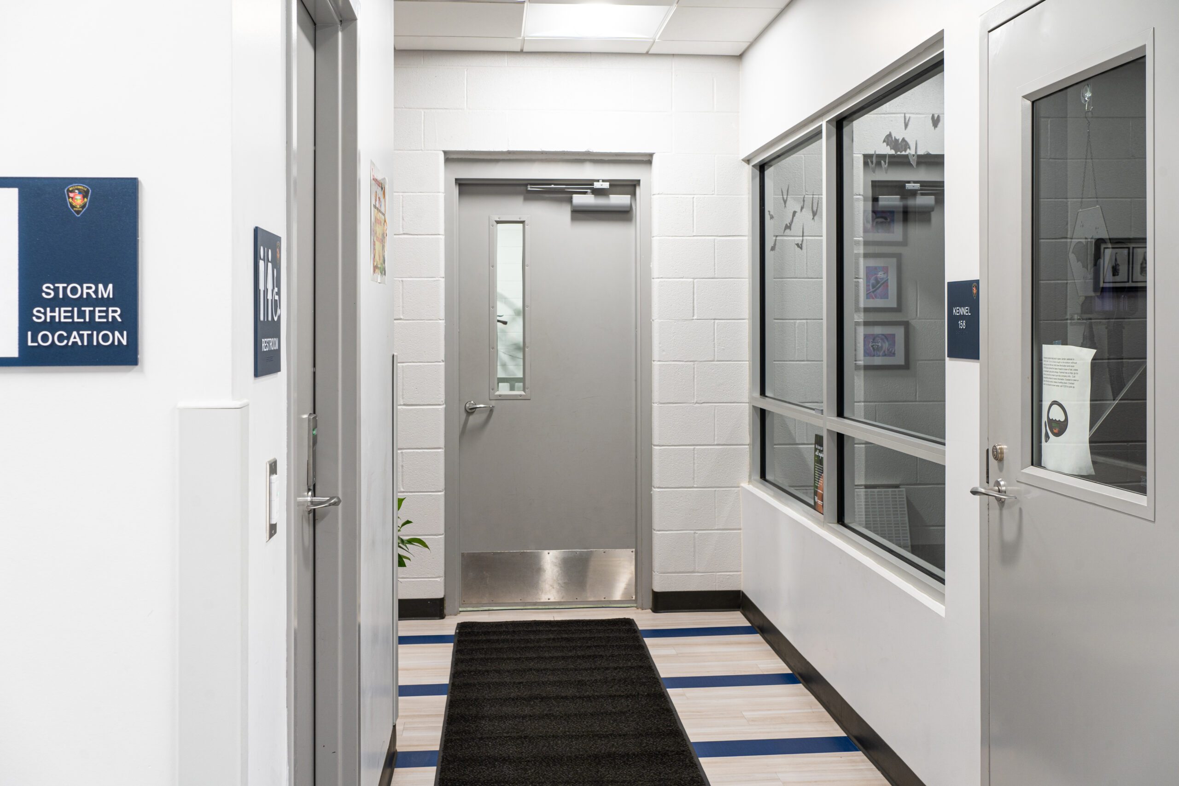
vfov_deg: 37.9
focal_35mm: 35
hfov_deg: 54.4
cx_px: 590
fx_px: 1146
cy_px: 393
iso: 200
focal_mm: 35
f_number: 9
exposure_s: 1/4
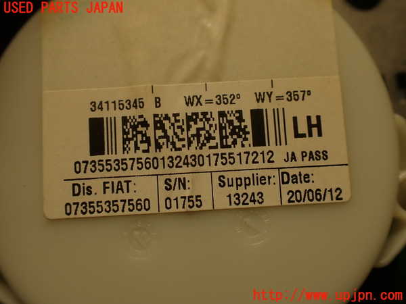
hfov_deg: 56.8
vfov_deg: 44.2
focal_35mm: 32
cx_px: 203
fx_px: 375
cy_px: 152
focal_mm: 5.79
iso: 125
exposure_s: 1/60
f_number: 2.4
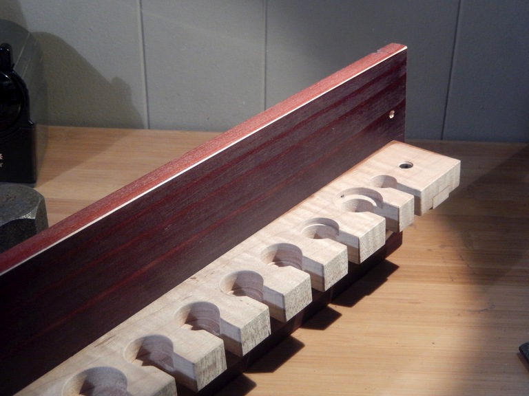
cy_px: 198
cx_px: 264
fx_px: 886
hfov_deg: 33.2
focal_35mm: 58
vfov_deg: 25.2
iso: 400
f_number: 4.6
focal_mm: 10.4
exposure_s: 1/30
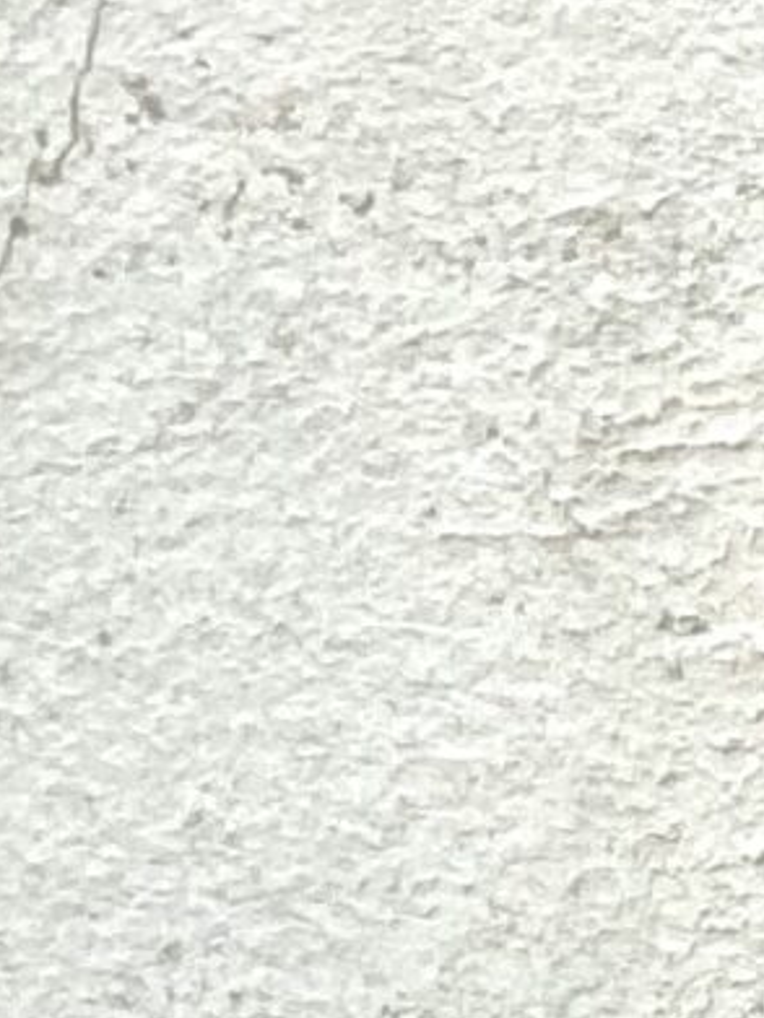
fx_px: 6150
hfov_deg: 6.4
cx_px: 2486
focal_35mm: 209
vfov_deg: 9.4
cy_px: 1156
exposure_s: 1/121
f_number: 2.2
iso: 50
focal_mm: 2.87
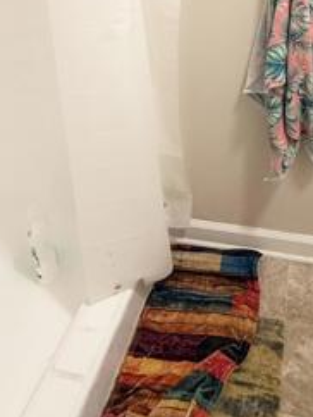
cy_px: -22
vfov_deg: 41.7
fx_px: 445
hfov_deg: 38.1
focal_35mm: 37
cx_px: 220
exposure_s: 1/60
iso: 250
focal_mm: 2.22
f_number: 2.2
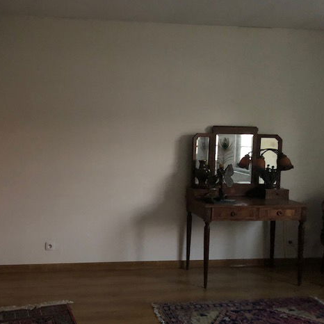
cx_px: 108
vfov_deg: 48.4
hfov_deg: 47.7
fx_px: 360
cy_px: 165
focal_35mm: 34
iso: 200
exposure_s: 1/4
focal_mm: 3.99
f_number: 1.8
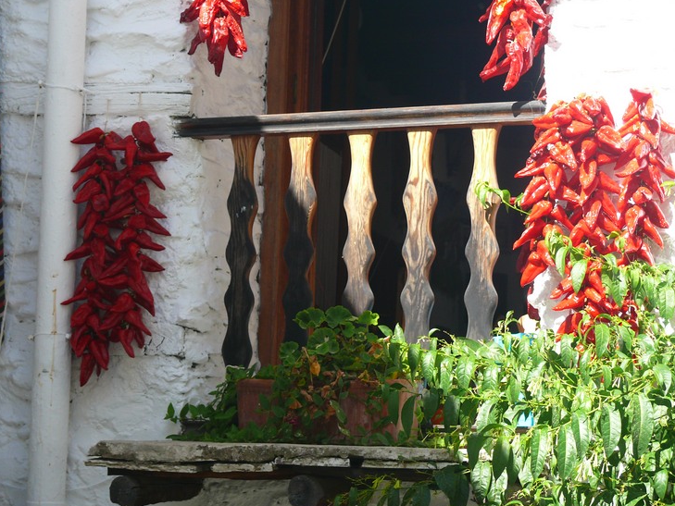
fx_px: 2126
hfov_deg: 18.0
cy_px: 254
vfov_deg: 13.6
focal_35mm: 109
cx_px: 342
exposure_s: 1/100
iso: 100
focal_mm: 22.5
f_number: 3.6
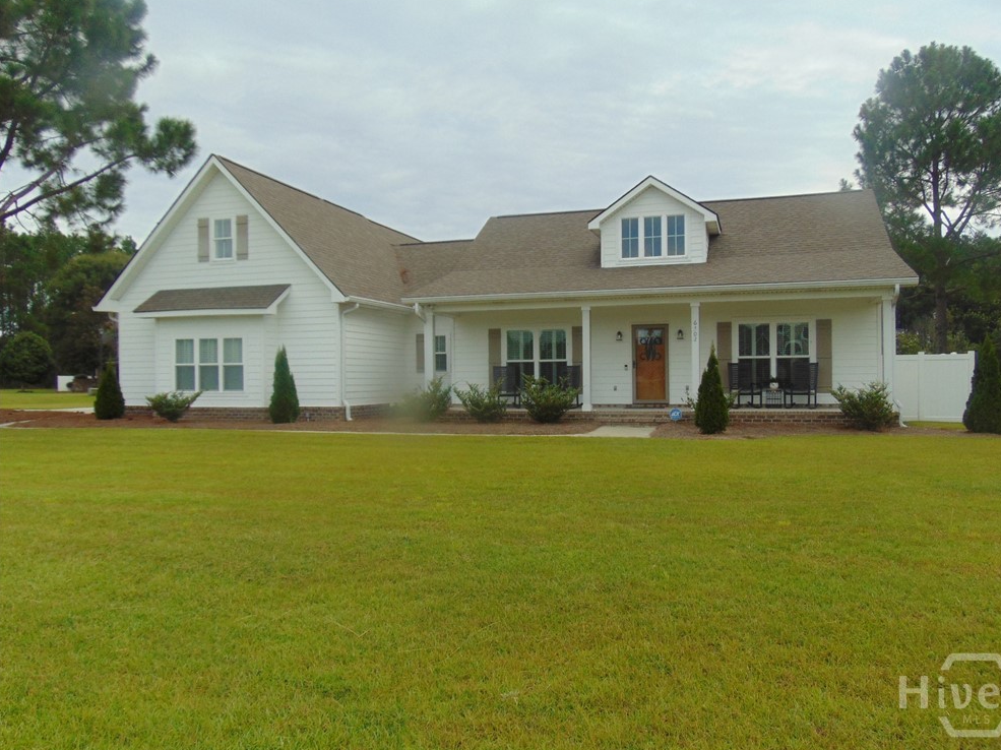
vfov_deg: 53.0
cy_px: 383
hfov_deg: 67.3
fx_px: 752
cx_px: 518
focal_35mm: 26
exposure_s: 1/1000
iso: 80
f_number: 3
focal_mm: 4.5
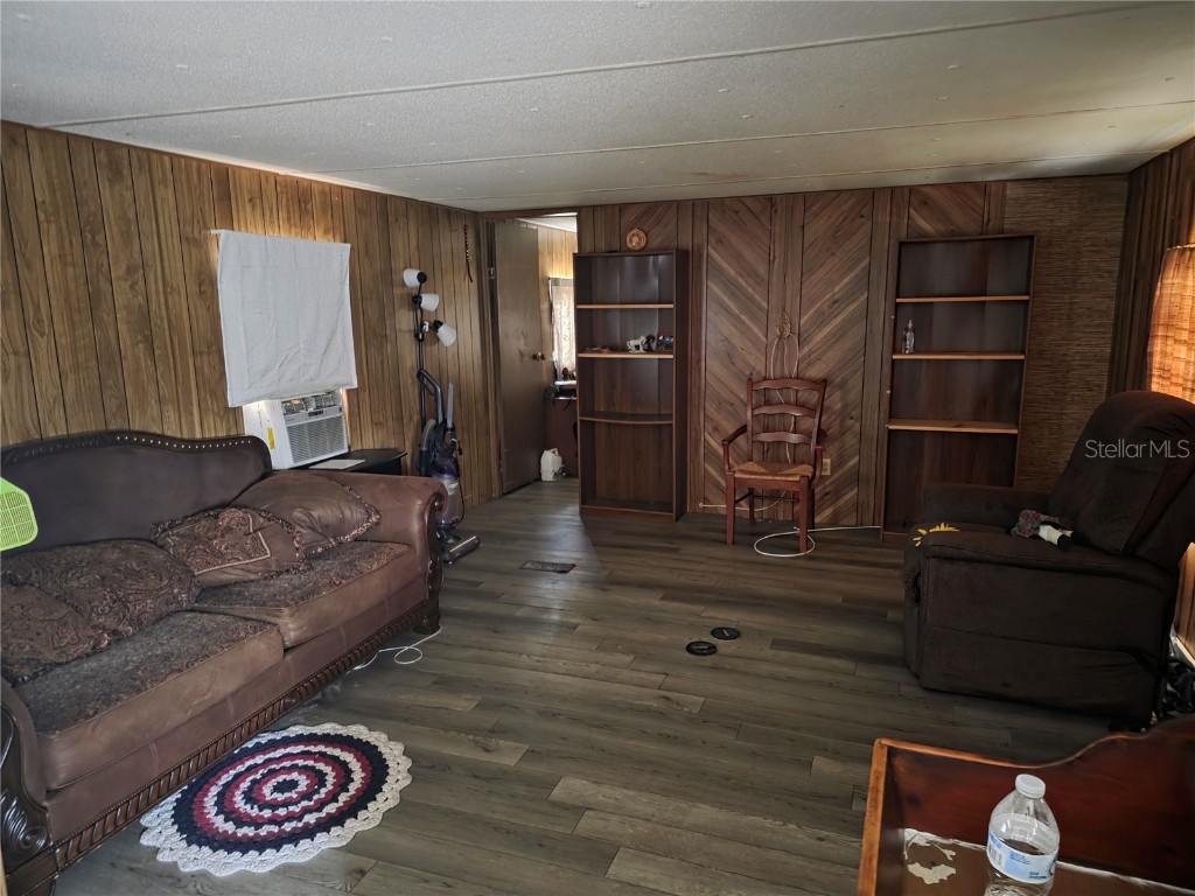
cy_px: 448
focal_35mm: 23
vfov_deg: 58.9
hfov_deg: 73.9
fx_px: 794
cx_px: 598
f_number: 1.7
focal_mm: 6.25
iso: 2500
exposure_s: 1/17.2
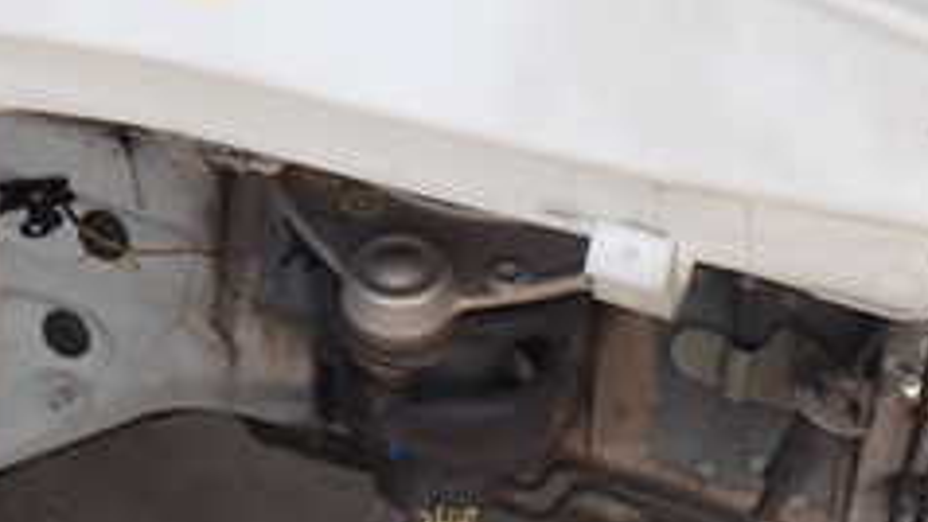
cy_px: -35
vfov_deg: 13.5
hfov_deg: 23.2
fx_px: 2166
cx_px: 0
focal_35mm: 88
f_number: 3.2
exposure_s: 1/200
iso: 100
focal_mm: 5.79
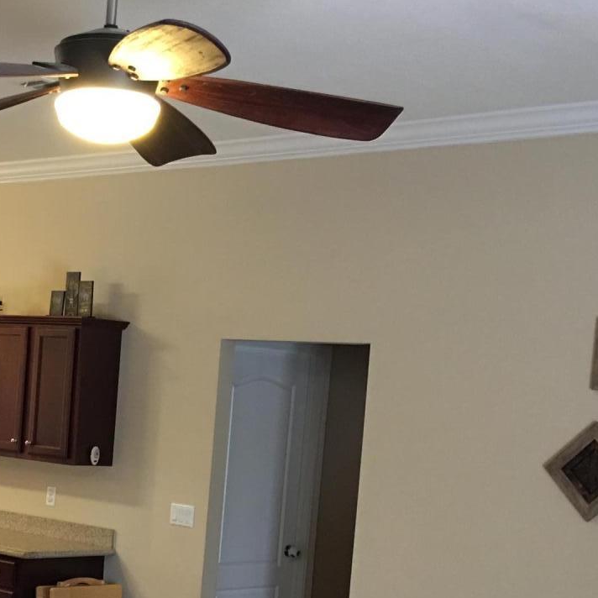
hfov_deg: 23.6
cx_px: 102
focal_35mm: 72
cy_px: 494
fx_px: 1407
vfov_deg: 23.6
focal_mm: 4.15
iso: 64
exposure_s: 1/15
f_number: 2.2
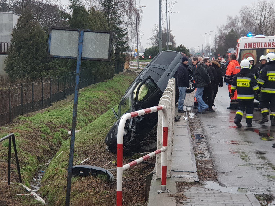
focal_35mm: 52
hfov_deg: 36.8
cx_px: 138
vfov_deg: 28.0
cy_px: 103
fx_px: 413
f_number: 2.4
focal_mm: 6
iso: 80
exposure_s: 1/33
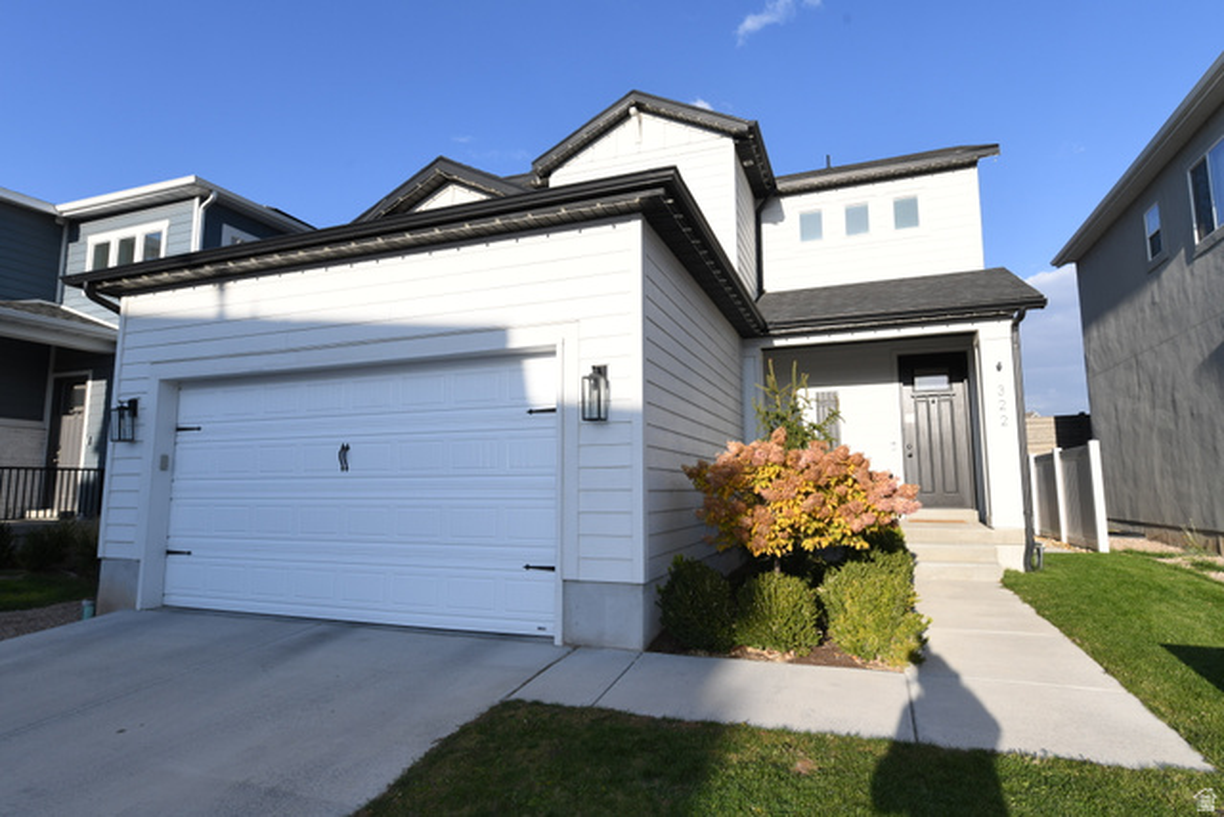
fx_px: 646
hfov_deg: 86.9
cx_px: 612
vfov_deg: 64.6
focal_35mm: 19
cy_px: 408
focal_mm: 19
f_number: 10
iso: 200
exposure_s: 1/250
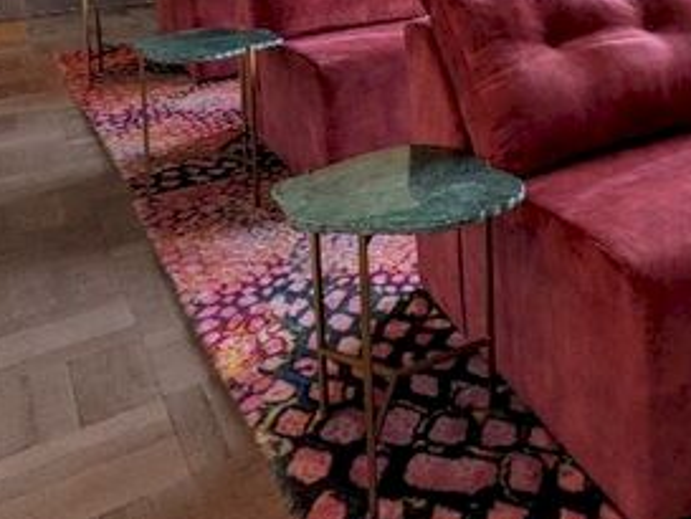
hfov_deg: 40.8
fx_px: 819
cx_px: 668
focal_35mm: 41
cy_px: -75
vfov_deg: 30.7
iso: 46
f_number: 2.2
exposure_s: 1/195
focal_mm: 2.22
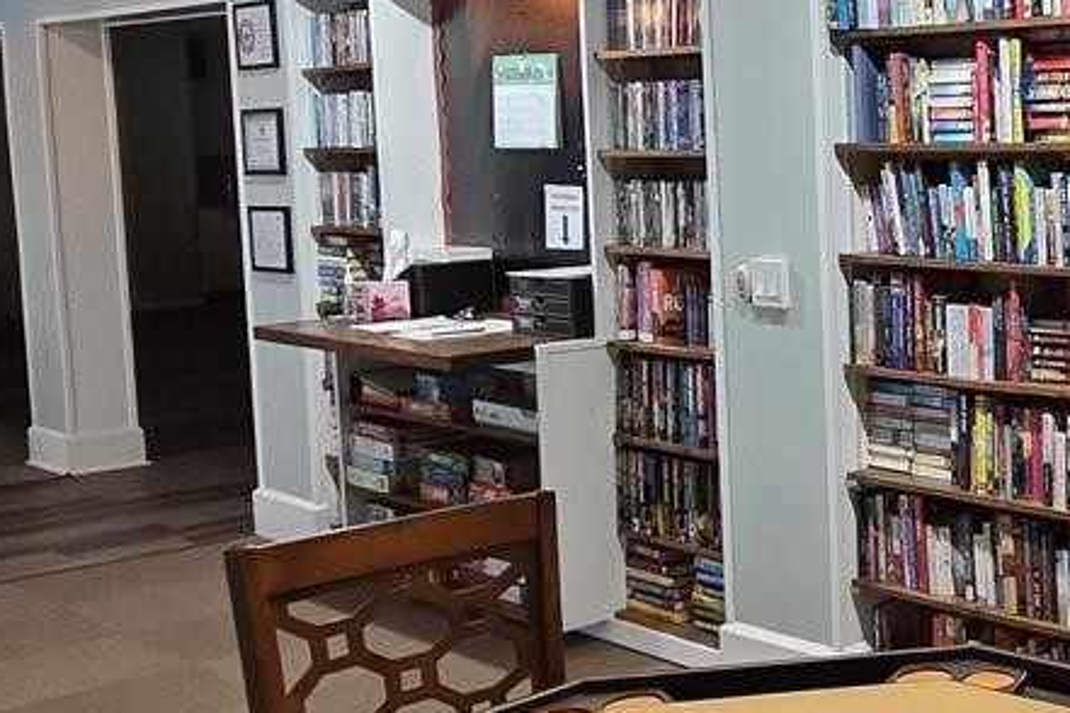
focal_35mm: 49
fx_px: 1456
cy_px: 310
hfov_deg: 34.0
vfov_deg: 27.5
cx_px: 1228
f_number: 2.2
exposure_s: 1/60
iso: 400
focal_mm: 2.2
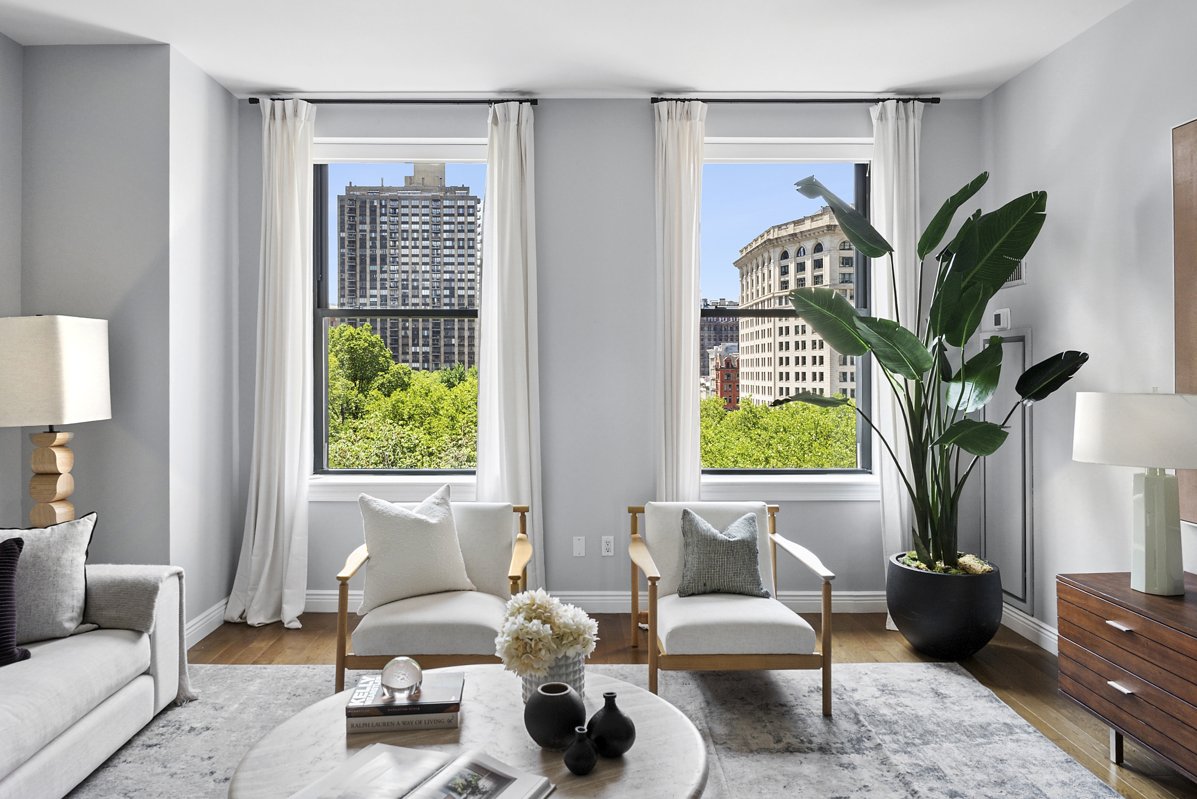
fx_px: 798
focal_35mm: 24
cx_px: 598
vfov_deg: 53.2
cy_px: 400
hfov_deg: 73.7
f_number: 10
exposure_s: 1/100
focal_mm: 24
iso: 800
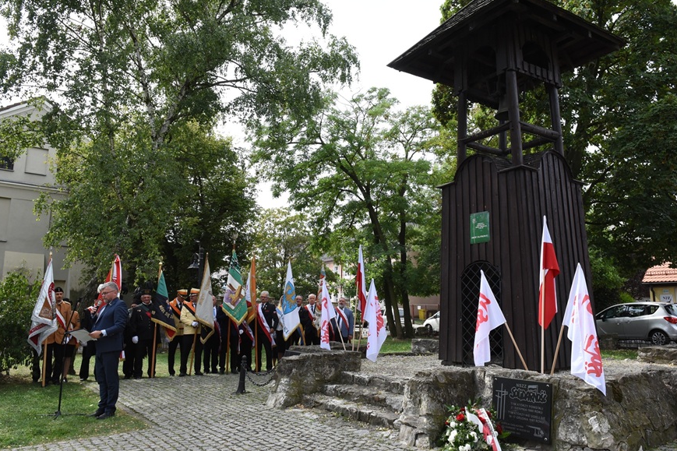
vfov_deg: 47.9
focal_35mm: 27
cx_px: 334
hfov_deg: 67.4
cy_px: 224
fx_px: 508
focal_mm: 26
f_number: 13
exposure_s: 1/640
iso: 1600
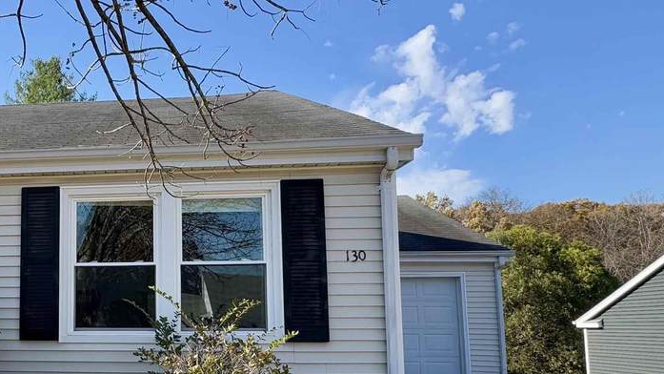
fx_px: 493
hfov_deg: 60.1
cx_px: 97
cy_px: 214
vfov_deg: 41.4
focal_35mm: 28
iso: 40
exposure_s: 1/605
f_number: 2.2
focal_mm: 2.22
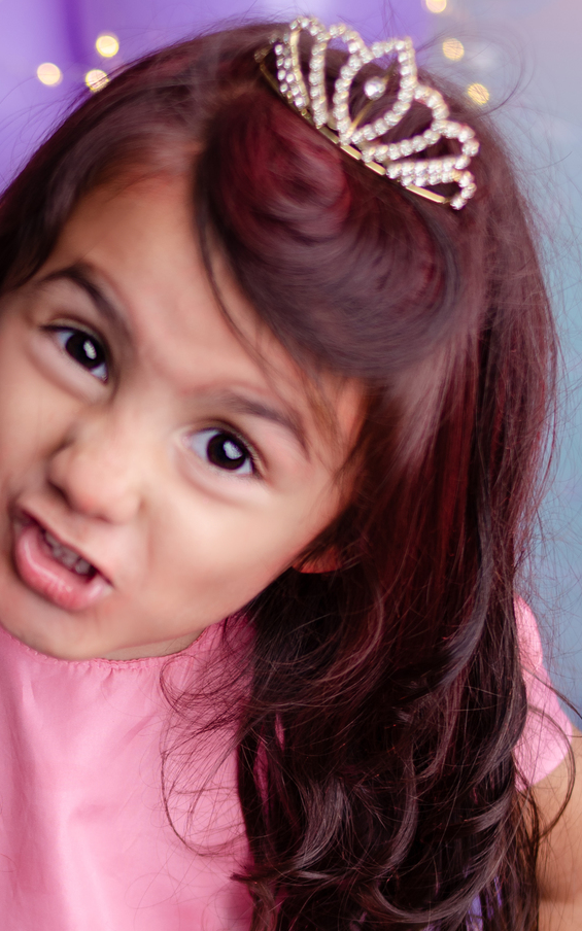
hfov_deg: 12.2
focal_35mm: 107
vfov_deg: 19.3
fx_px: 2716
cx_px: 71
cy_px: 680
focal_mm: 35
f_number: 2
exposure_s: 1/200
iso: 100
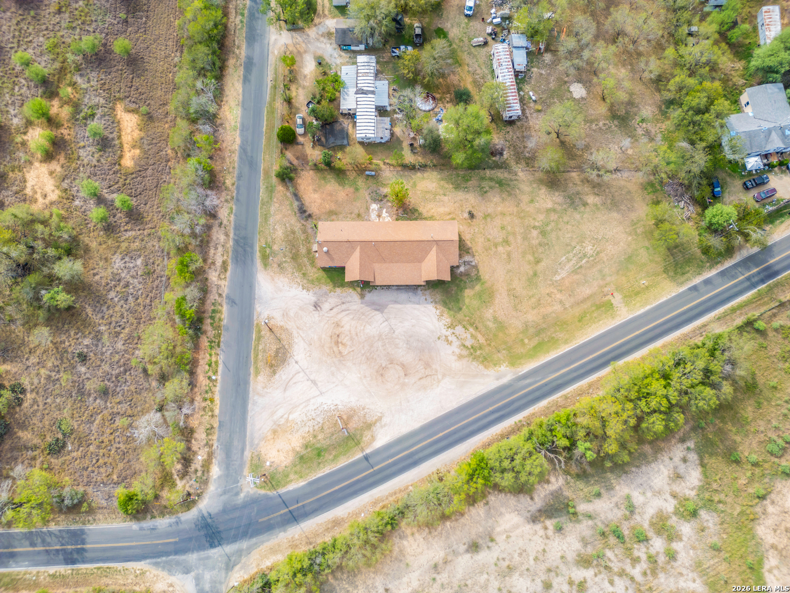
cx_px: 395
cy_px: 296
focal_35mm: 24
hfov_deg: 71.6
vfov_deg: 56.8
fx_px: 548
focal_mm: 6.72
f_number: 1.7
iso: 100
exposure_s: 1/1000
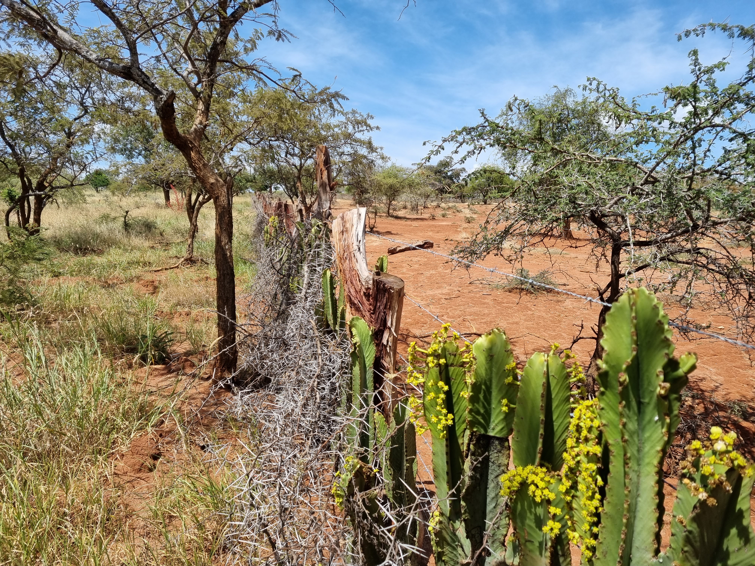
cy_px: 283
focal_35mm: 26
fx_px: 567
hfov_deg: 67.3
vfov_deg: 53.1
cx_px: 378
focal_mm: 5.4
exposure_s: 1/2448
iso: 50
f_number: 1.8
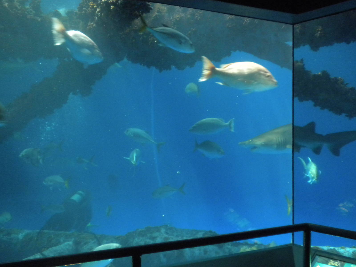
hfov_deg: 50.1
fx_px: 381
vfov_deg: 38.7
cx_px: 178
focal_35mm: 37
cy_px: 134
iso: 400
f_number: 3.5
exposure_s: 1/28.6
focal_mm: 6.6
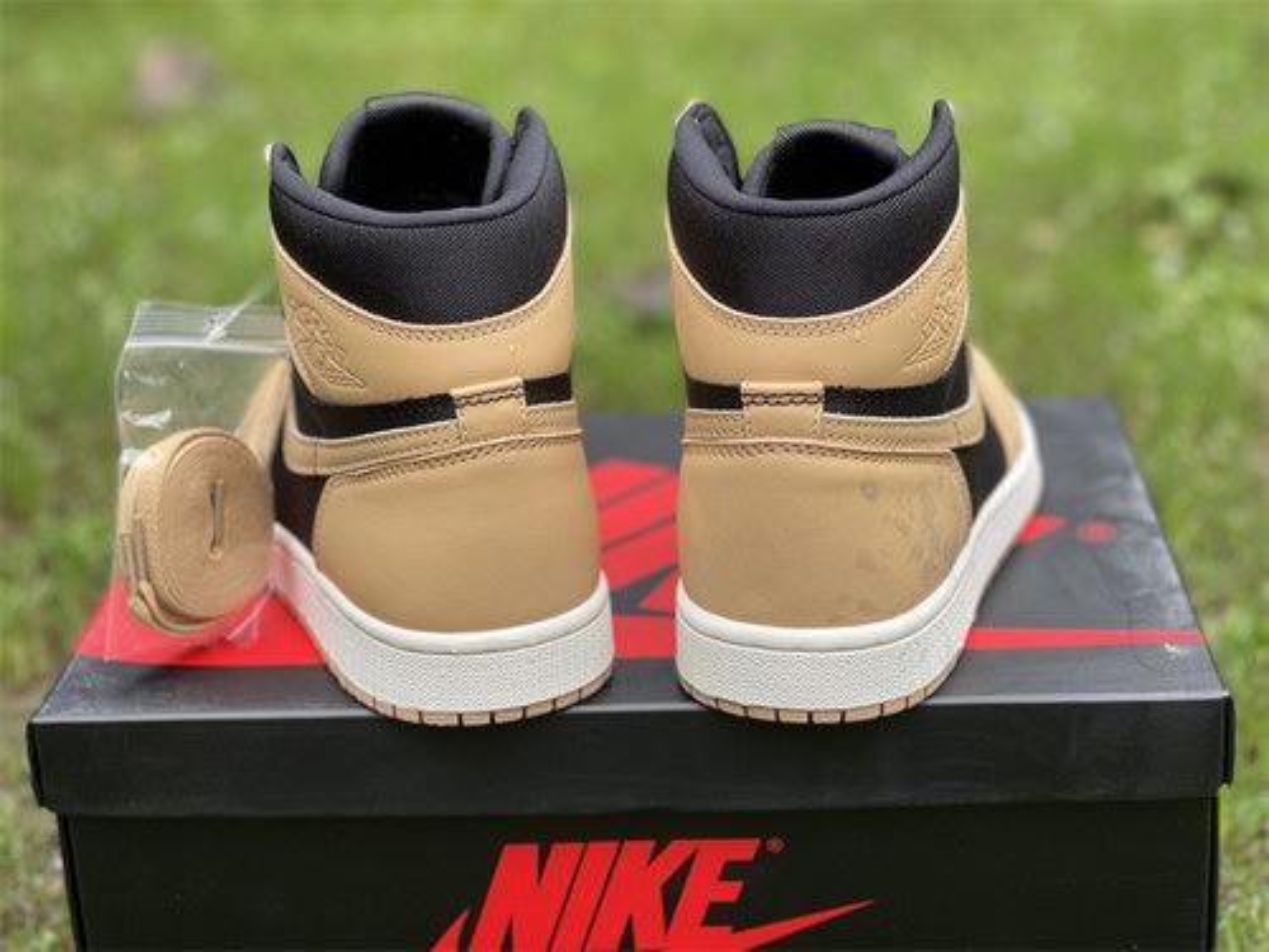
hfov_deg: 30.3
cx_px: 634
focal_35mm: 64
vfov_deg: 22.9
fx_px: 2346
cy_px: 476
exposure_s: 1/121
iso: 25
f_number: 2.2
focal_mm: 7.5
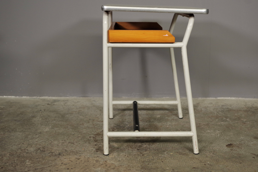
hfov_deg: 38.8
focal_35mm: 51
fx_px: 365
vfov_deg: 26.4
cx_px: 150
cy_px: 71
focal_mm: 28.13
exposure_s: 1/60
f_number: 4
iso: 400
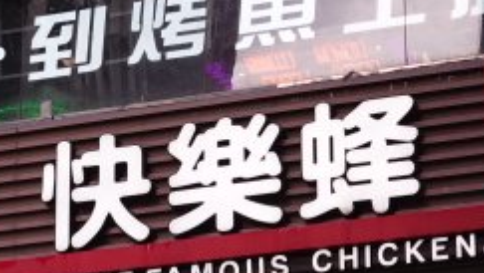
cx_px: 40
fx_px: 2440
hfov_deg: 11.3
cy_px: 209
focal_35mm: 190
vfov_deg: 6.4
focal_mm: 26.37
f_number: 4
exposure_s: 1/250
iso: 125
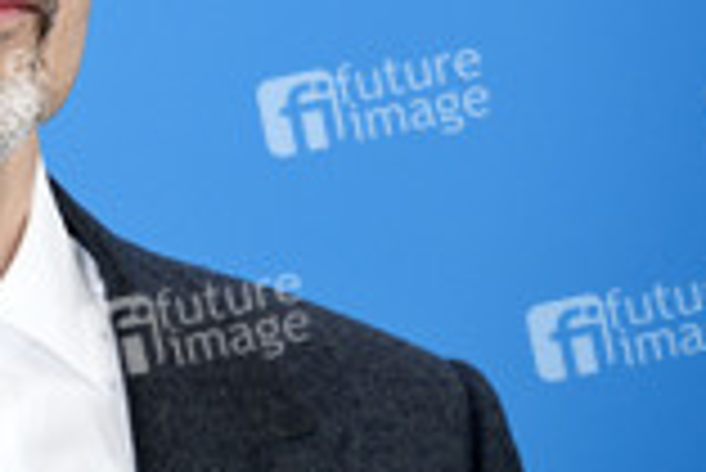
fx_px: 11247
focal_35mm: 573
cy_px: -9
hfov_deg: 3.6
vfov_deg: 2.4
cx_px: -196
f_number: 5.6
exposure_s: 1/250
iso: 1600
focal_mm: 200
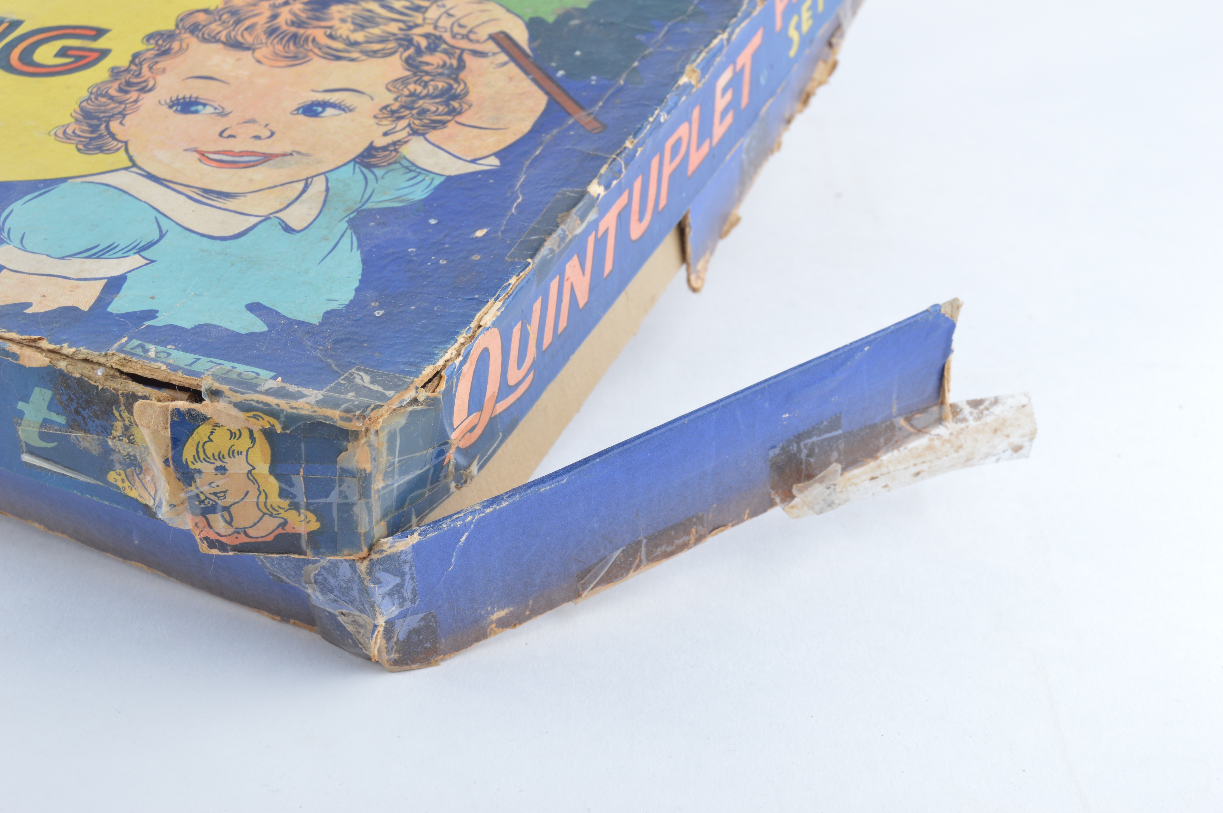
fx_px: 2037
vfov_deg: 22.6
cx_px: 612
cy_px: 406
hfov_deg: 33.4
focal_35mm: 60
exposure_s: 1/25
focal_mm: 40
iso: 100
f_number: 10
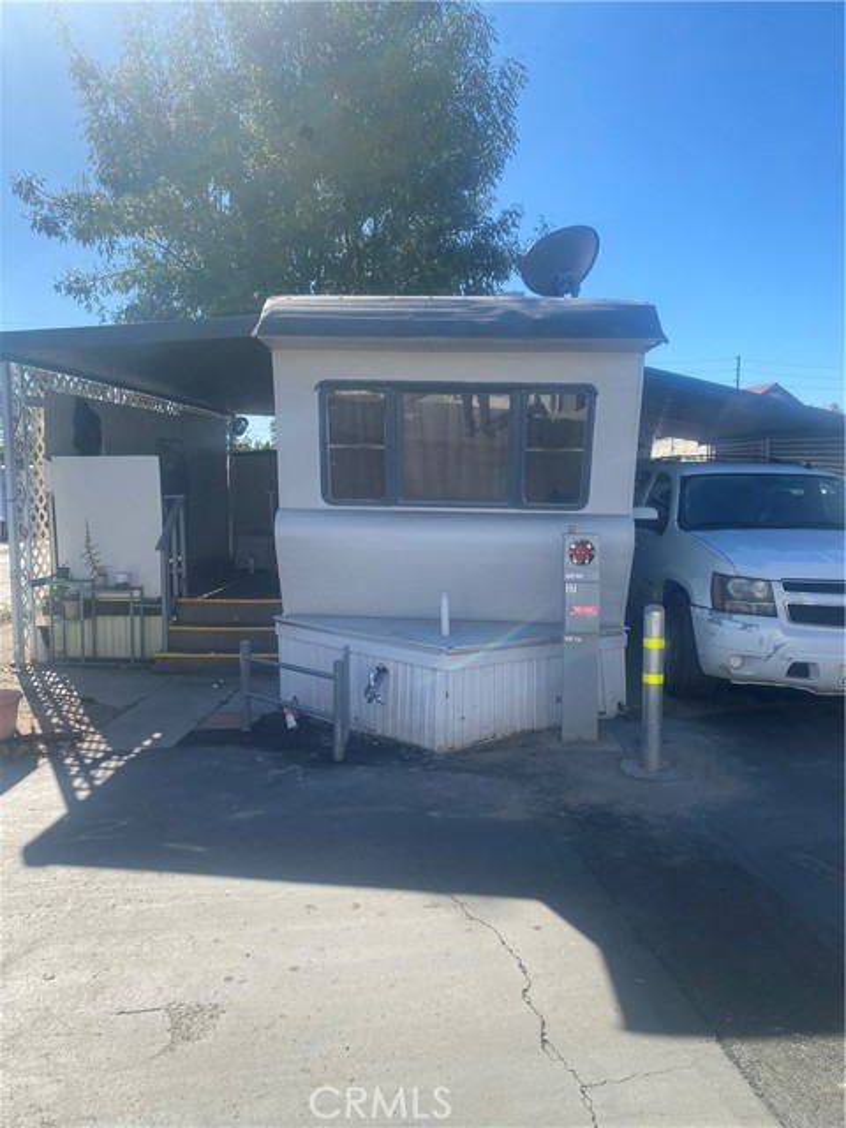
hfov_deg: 53.1
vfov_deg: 67.3
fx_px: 847
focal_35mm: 26
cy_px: 564
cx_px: 423
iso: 32
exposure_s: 1/1838
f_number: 1.8
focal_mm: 4.25
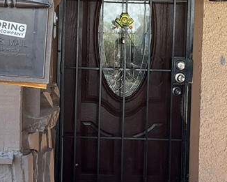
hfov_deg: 21.4
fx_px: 598
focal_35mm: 89
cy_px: 74
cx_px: 81
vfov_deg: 17.3
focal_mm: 3
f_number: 1.8
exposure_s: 1/122
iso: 25
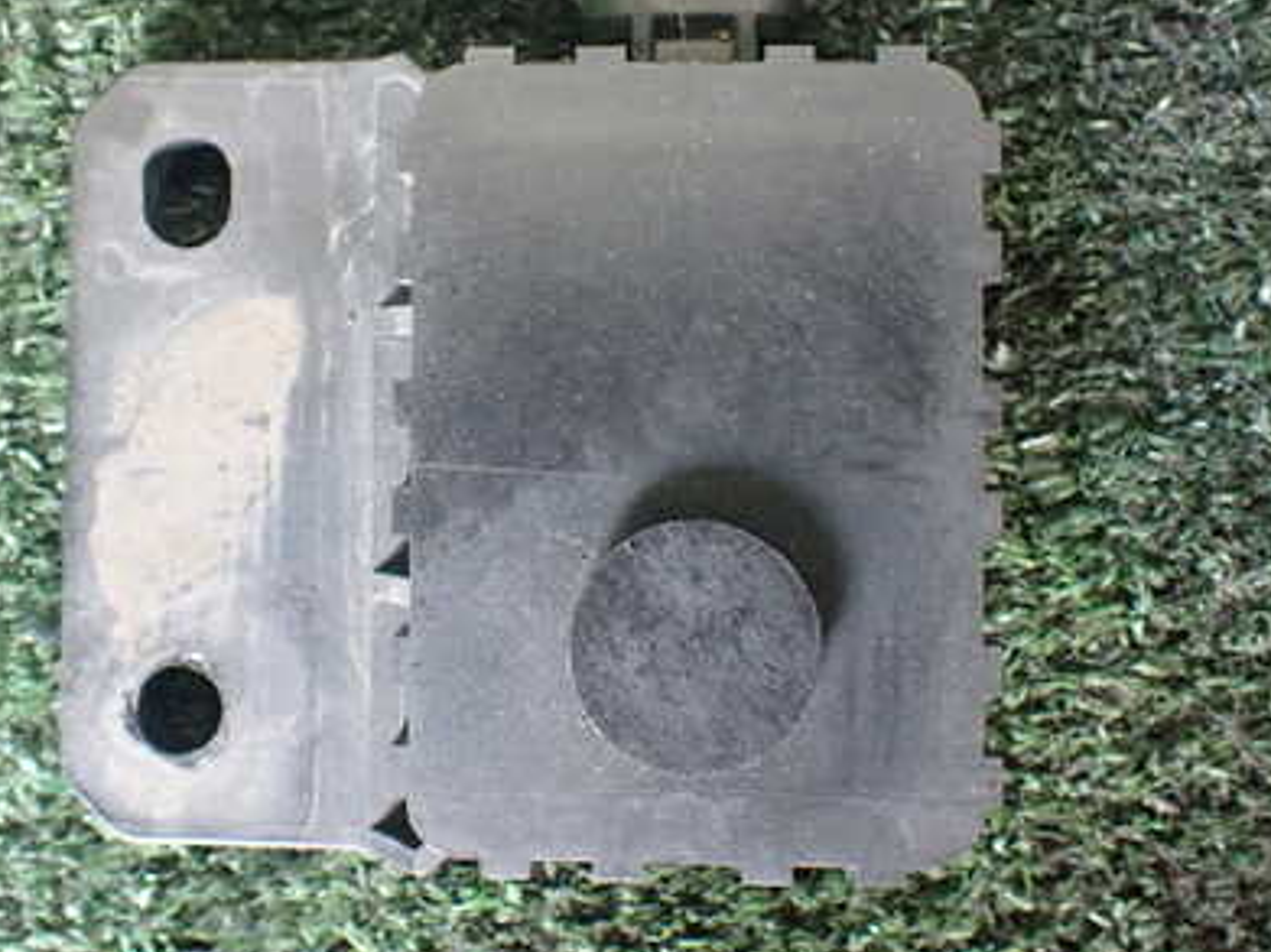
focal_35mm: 46
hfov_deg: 41.2
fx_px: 1688
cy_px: 328
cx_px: 543
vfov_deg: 31.3
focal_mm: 5.4
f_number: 2.3
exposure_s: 1/60
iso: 800
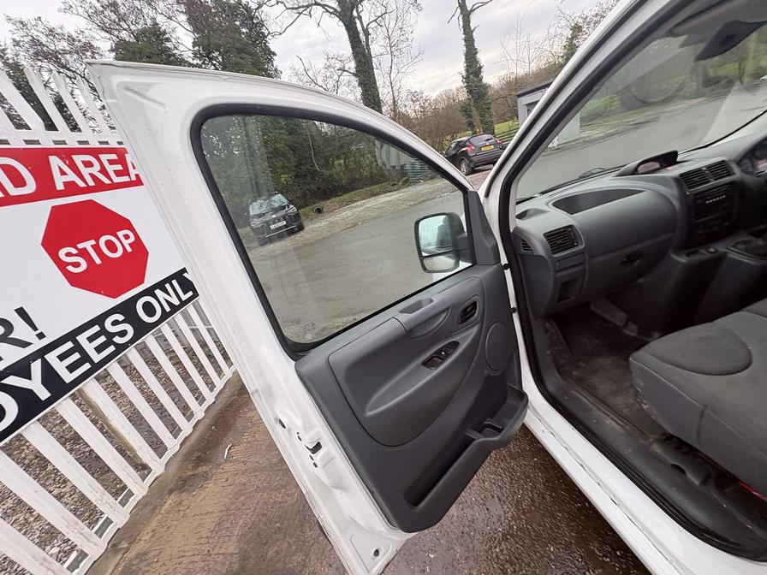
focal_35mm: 14
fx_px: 310
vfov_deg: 85.7
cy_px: 288
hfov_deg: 102.1
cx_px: 384
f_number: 2.2
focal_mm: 2.22
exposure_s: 1/181
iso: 64
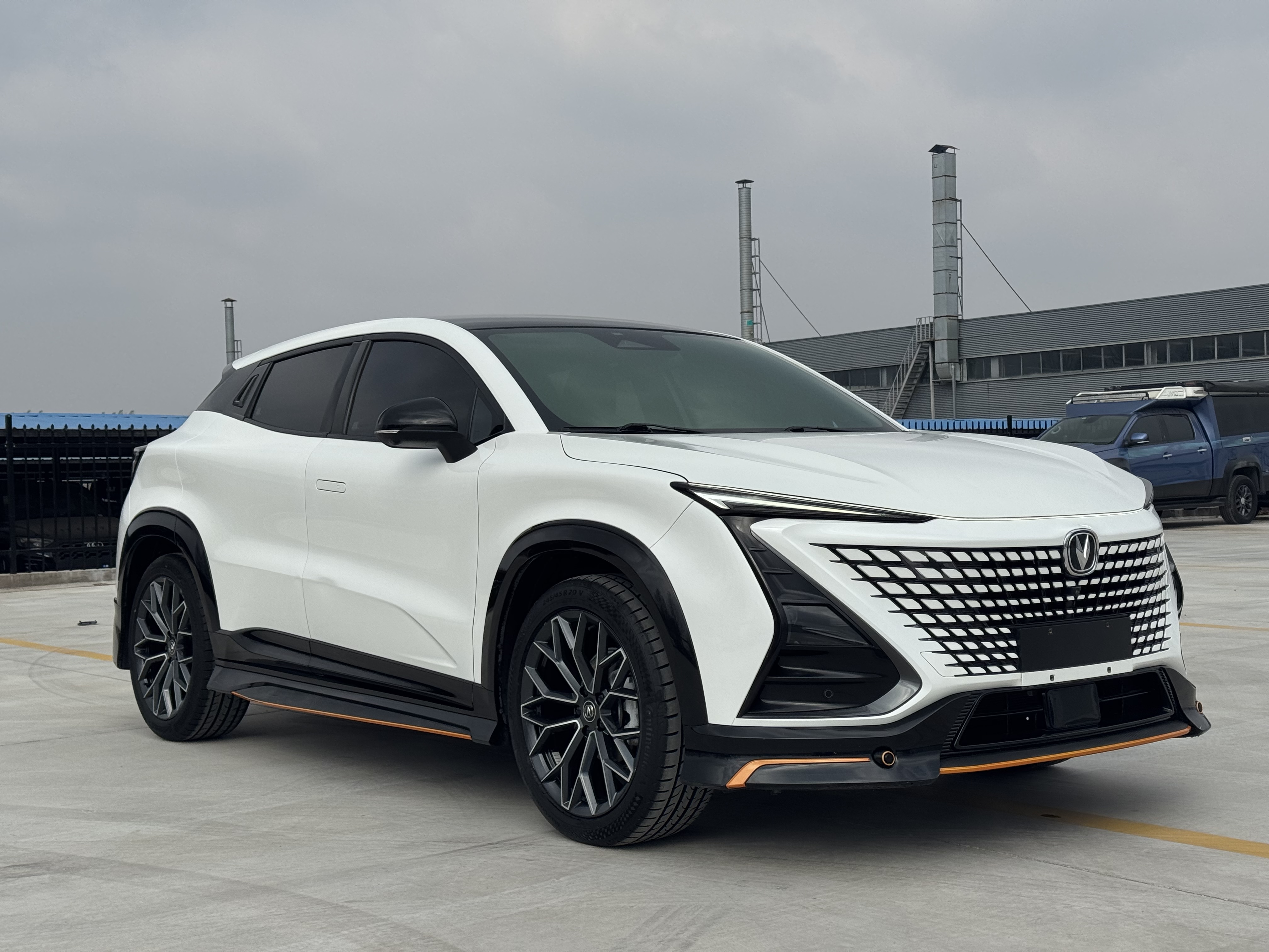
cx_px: 634
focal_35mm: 48
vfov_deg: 30.3
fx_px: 1760
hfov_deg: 39.7
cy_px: 476
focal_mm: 6.76
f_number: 1.78
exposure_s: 1/7092
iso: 64
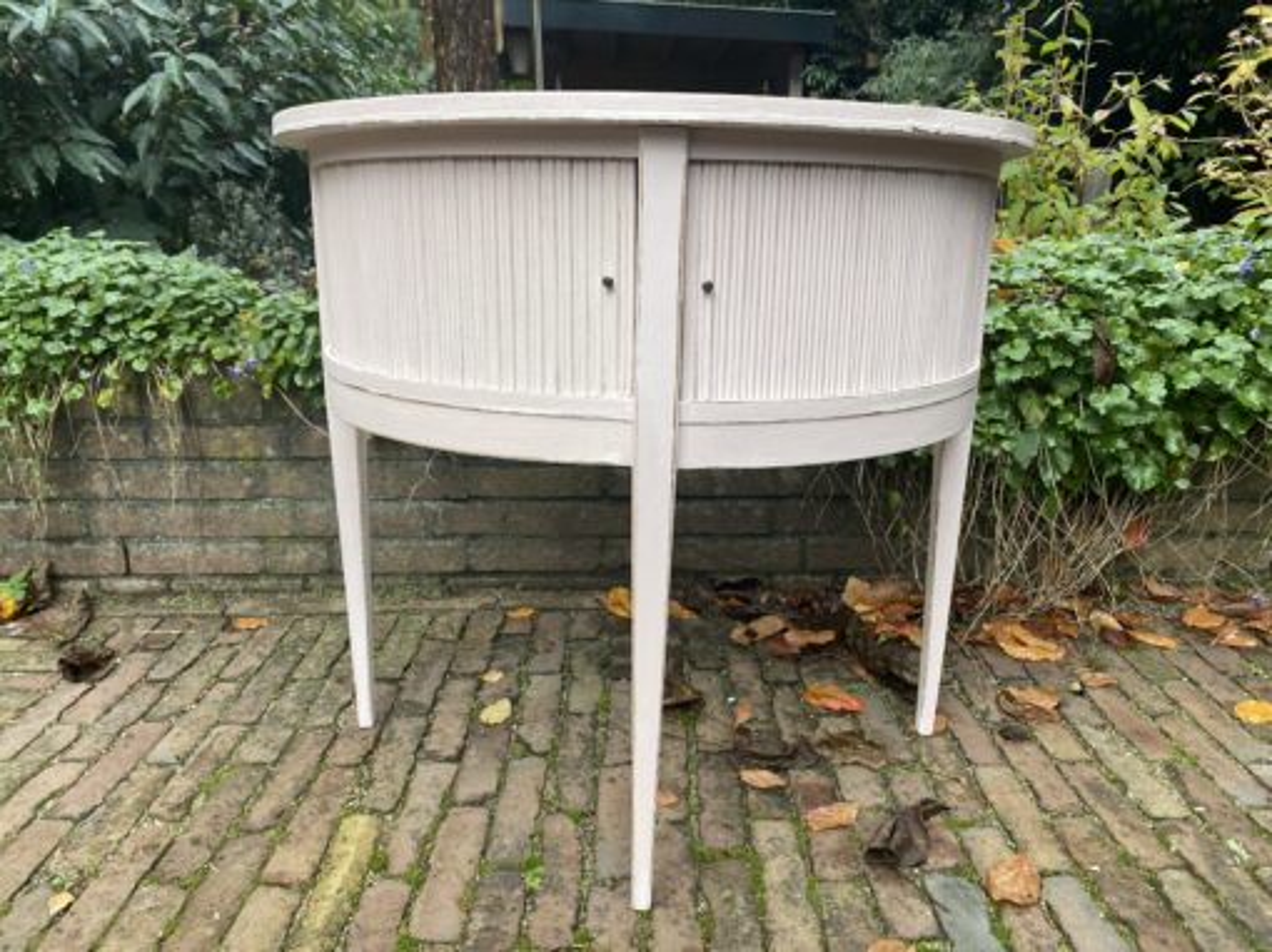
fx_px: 955
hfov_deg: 67.3
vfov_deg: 53.0
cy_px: 476
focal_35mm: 26
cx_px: 636
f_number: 1.8
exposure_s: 1/111
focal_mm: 4.25
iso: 125
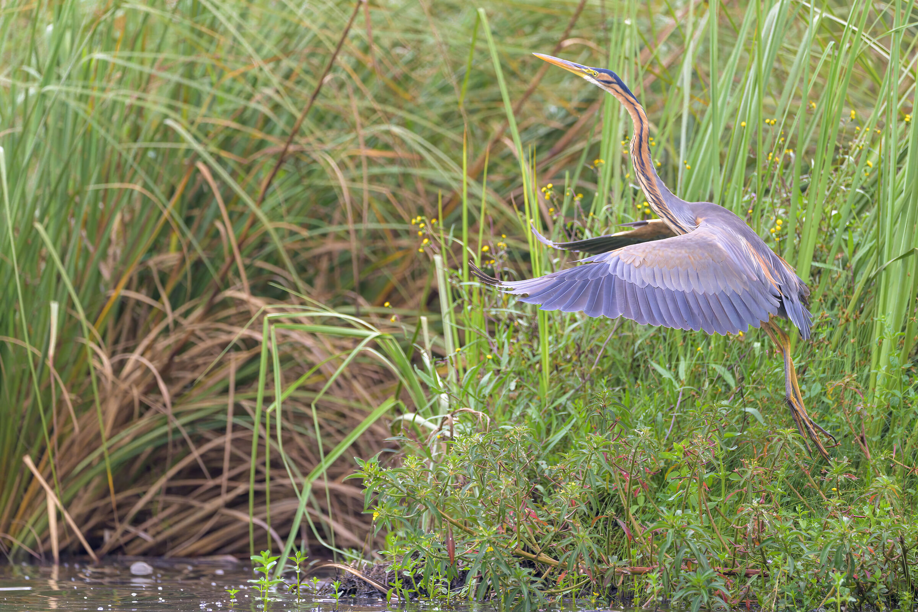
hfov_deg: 4.1
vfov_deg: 2.7
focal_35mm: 500
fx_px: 12749
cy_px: 306
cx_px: 459
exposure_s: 1/3200
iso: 3600
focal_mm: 500
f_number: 4
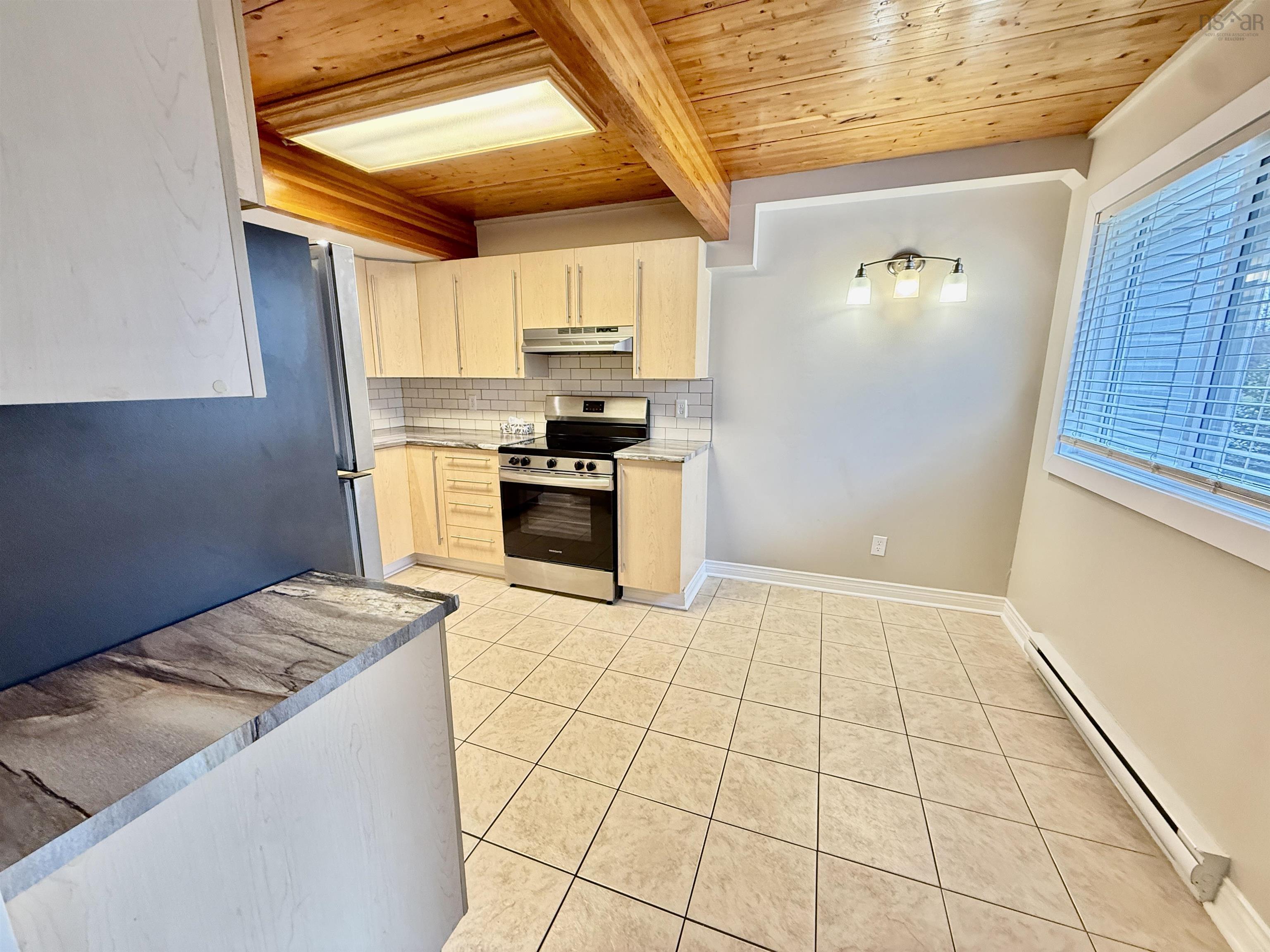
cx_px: 635
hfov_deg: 102.1
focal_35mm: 14
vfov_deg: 85.7
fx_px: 514
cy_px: 476
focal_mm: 2.22
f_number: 2.2
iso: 320
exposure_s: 1/60
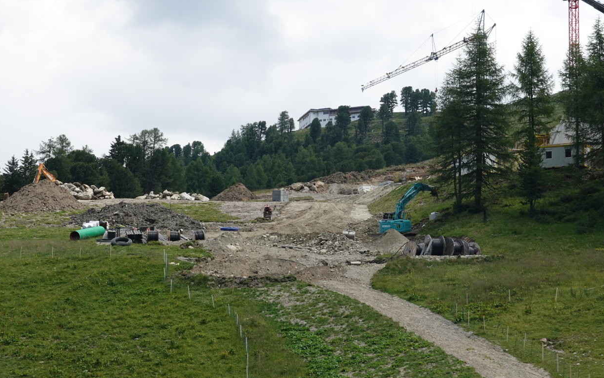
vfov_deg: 13.5
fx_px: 1597
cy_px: 142
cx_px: 358
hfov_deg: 21.4
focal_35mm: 97
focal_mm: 28.54
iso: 125
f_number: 6.3
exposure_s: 1/250
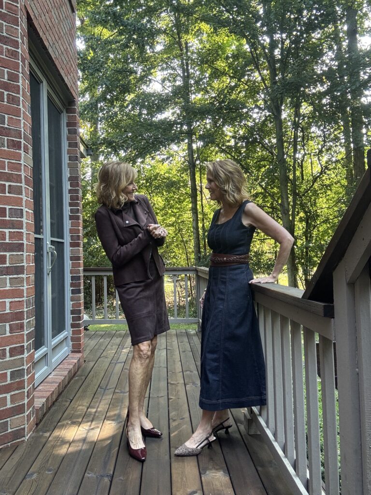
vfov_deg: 60.0
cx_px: 186
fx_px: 429
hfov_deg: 46.8
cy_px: 248
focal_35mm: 30
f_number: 1.9
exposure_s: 1/78
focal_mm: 2.69
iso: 80
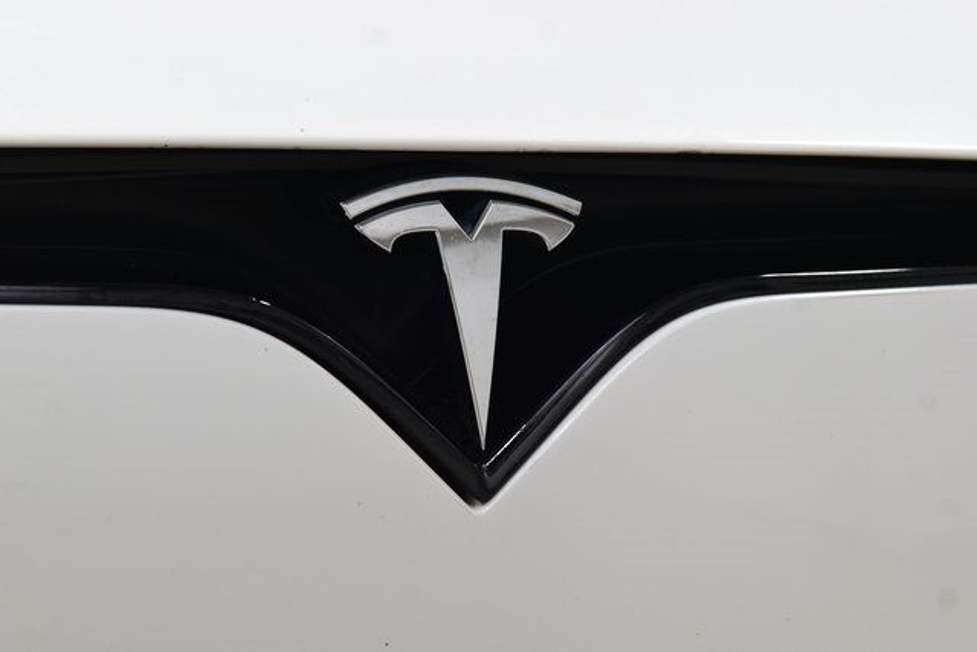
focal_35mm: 105
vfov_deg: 13.0
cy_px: 326
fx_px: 2850
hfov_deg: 19.5
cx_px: 488
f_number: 7.1
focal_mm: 70
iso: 1100
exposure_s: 1/30
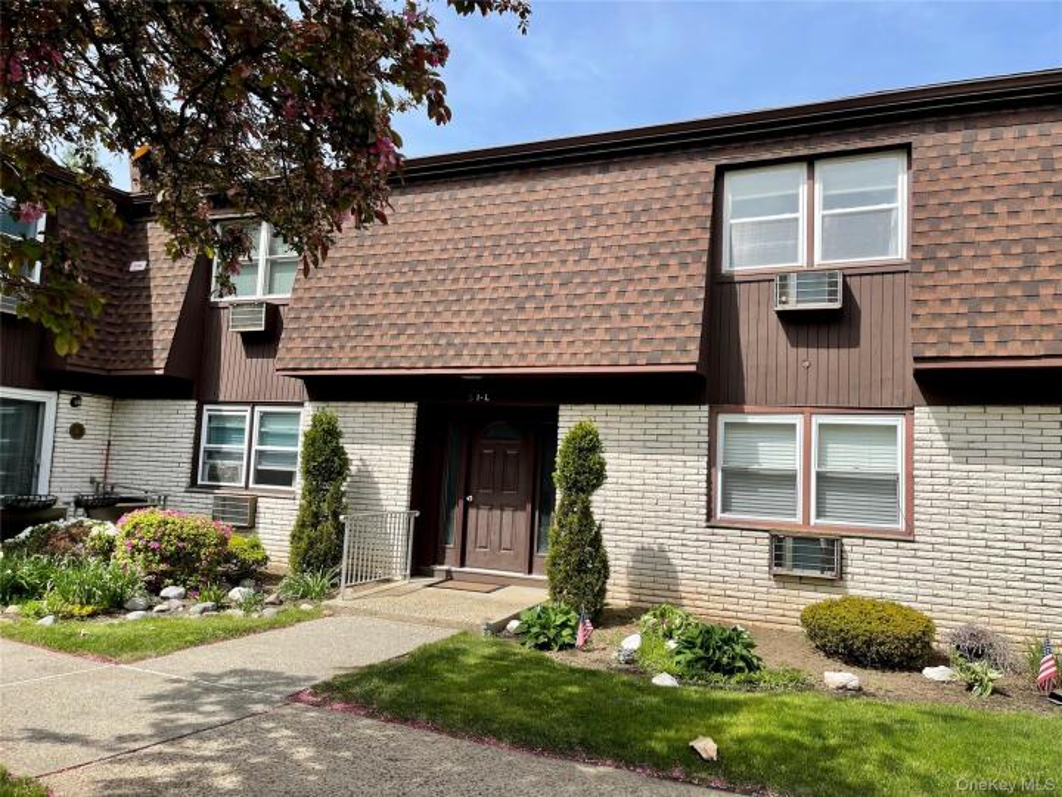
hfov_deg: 67.3
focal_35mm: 26
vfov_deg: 53.1
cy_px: 398
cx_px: 531
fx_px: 798
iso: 32
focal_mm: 5.1
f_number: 1.6
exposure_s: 1/2433
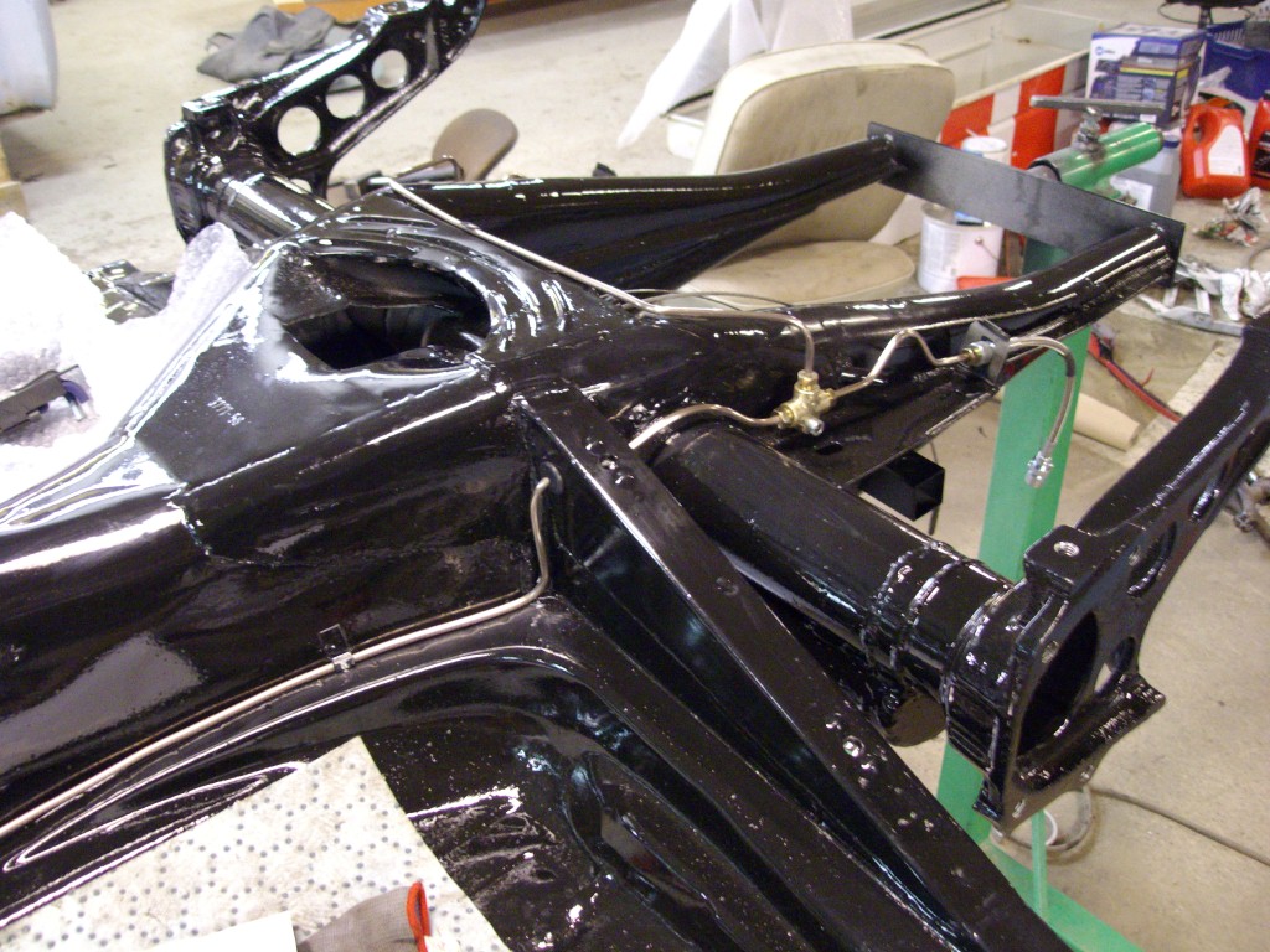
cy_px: 476
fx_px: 1321
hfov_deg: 51.4
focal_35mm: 36
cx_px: 635
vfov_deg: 39.7
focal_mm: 6
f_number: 2.7
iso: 320
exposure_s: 1/8
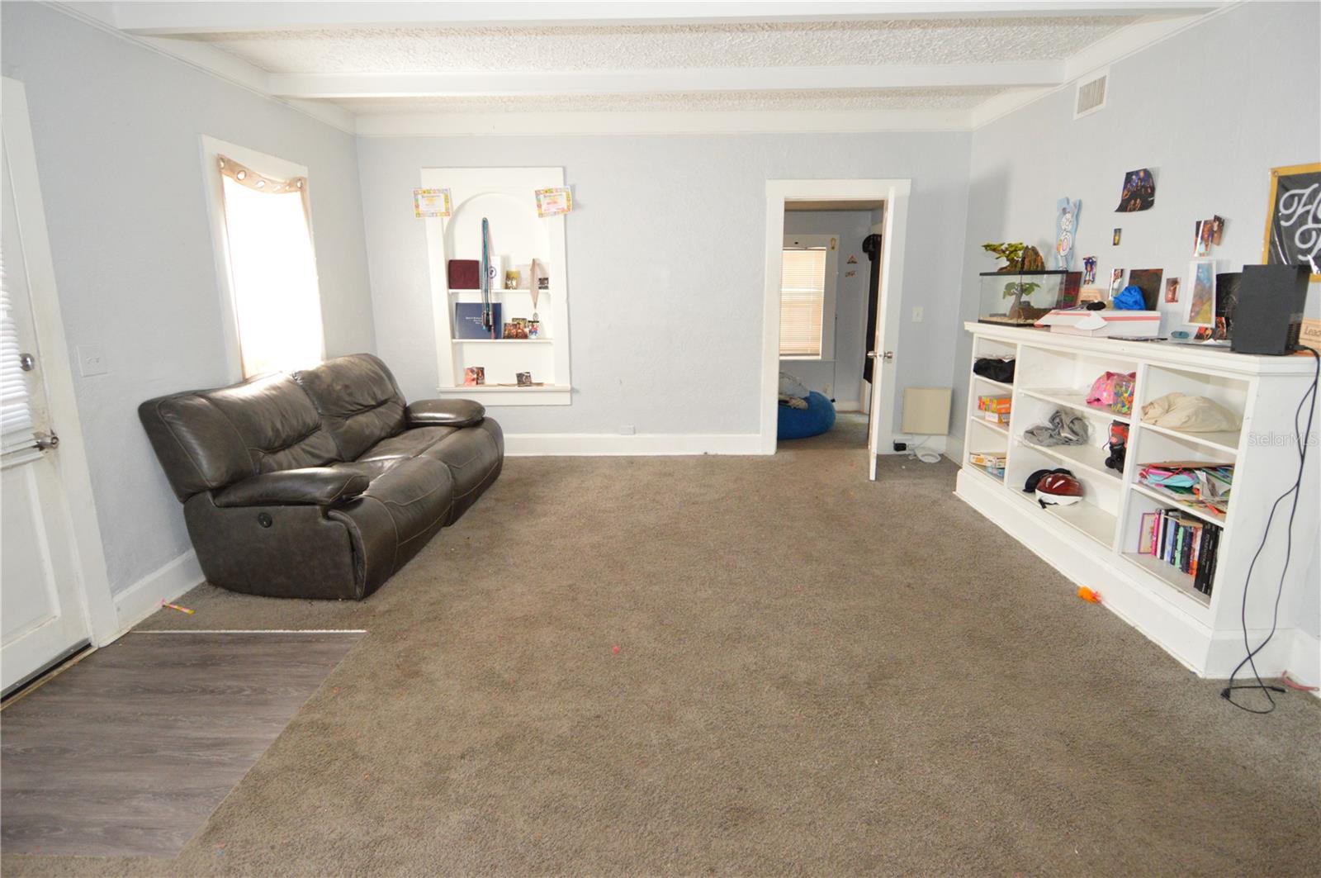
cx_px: 660
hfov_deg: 90.1
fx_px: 660
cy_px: 439
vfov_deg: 67.3
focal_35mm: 18
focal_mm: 12
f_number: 4
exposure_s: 1/60
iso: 1600
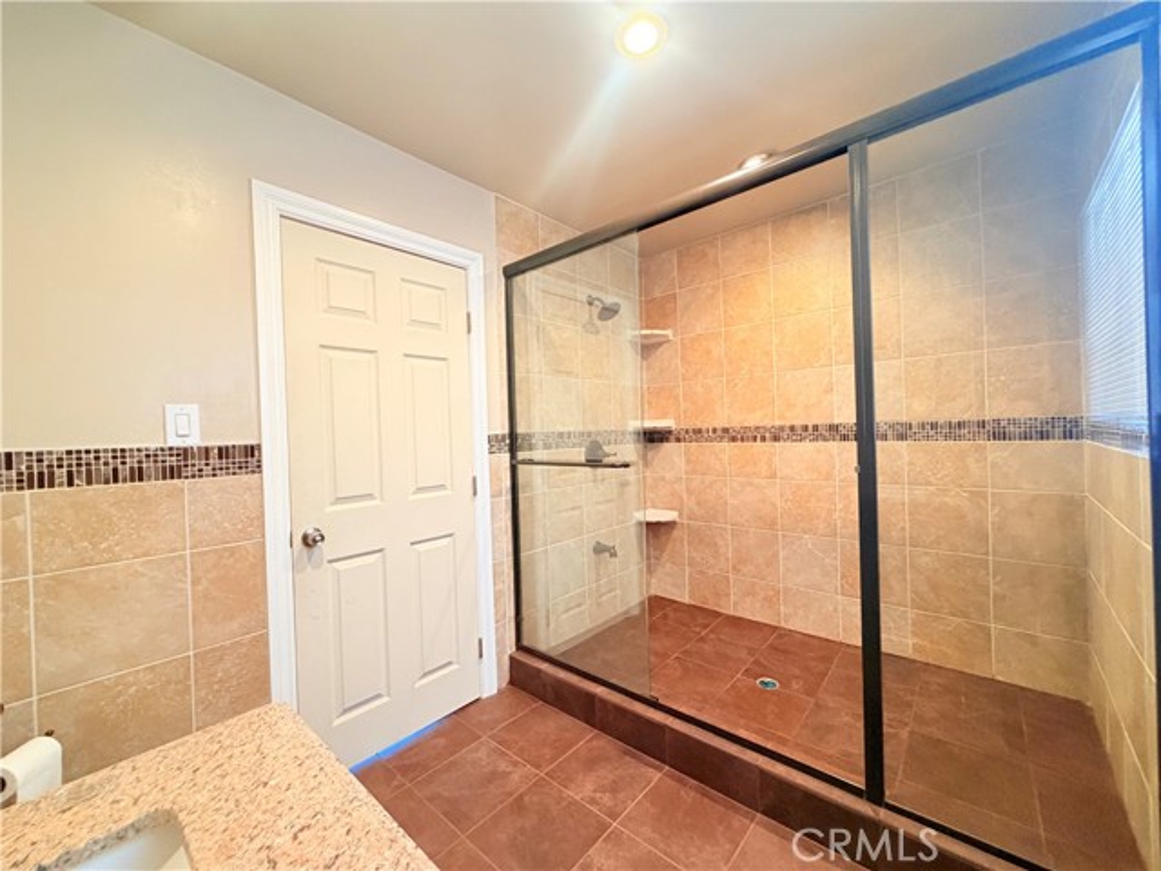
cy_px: 436
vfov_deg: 85.7
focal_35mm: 14
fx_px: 470
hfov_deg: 102.1
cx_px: 580
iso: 400
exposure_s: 1/60
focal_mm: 2.22
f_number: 2.2
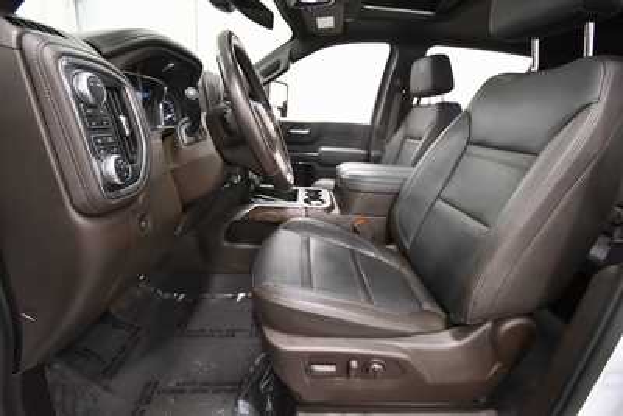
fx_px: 260
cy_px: 208
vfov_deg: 77.4
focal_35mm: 15
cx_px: 312
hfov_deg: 100.4
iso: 2200
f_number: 4.5
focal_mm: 10
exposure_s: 1/125
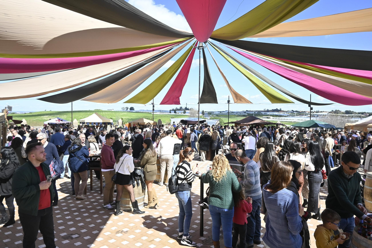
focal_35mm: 26
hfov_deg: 70.4
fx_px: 263
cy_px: 124
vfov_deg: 50.4
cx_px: 186
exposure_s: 1/800
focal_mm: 17
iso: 400
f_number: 6.3
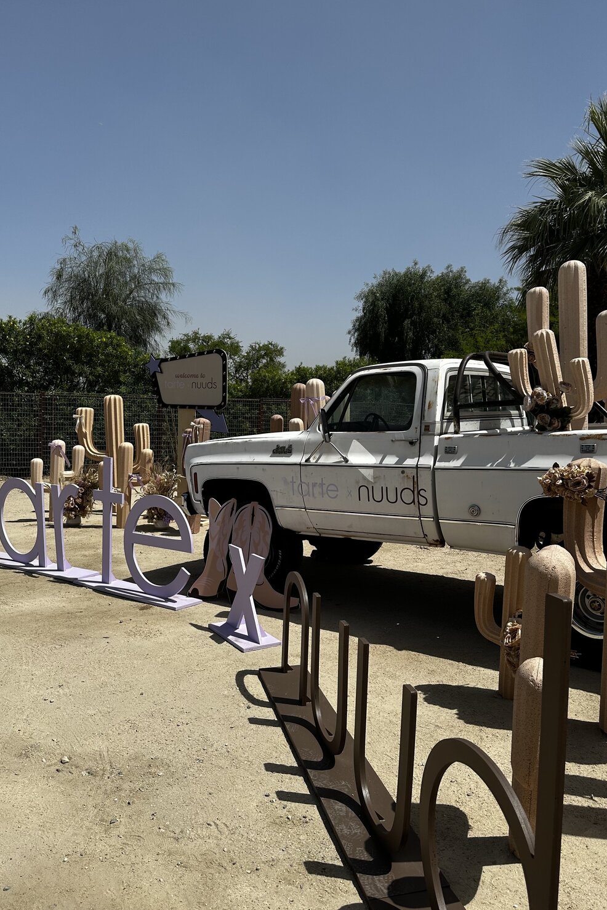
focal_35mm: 27
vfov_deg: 67.4
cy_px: 461
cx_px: 320
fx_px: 683
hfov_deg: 47.9
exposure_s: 1/8197
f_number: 1.78
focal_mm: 6.86
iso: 80
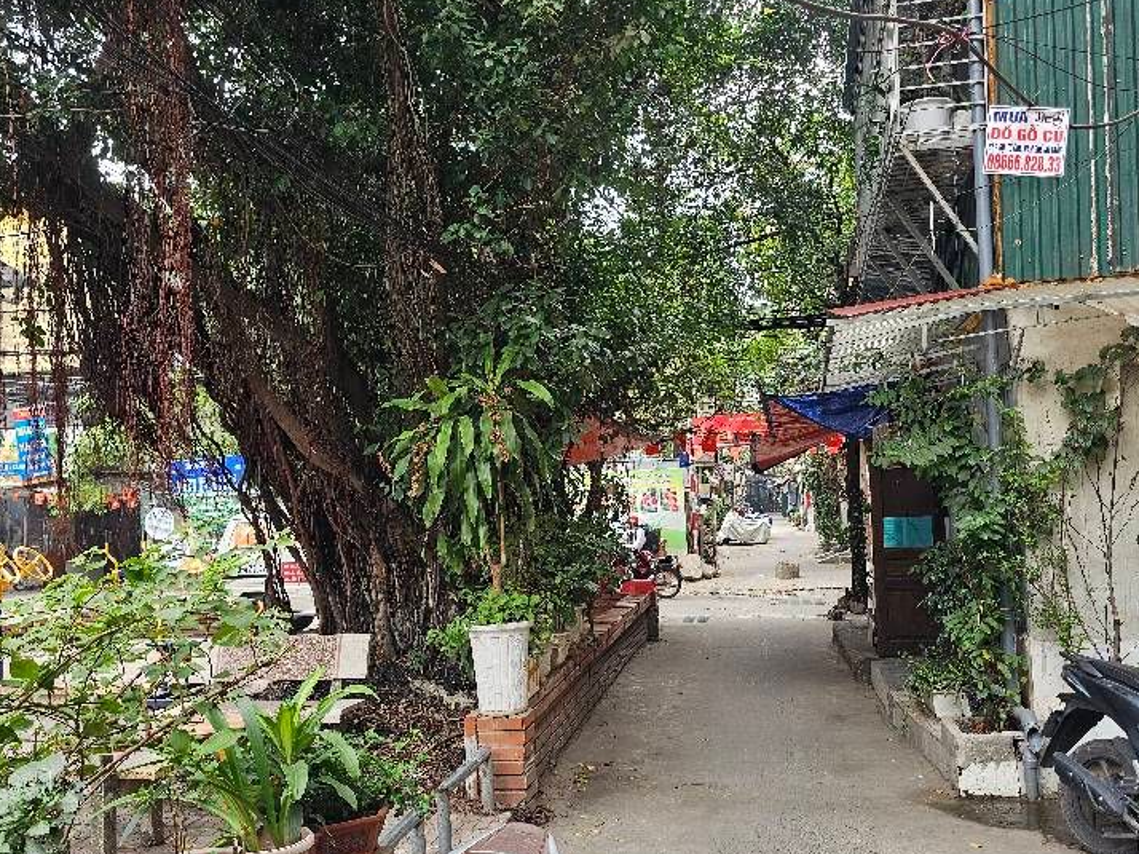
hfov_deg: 55.4
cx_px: 555
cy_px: 468
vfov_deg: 42.9
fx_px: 1085
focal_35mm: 33
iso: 100
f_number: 1.7
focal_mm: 6.3
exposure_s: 1/192
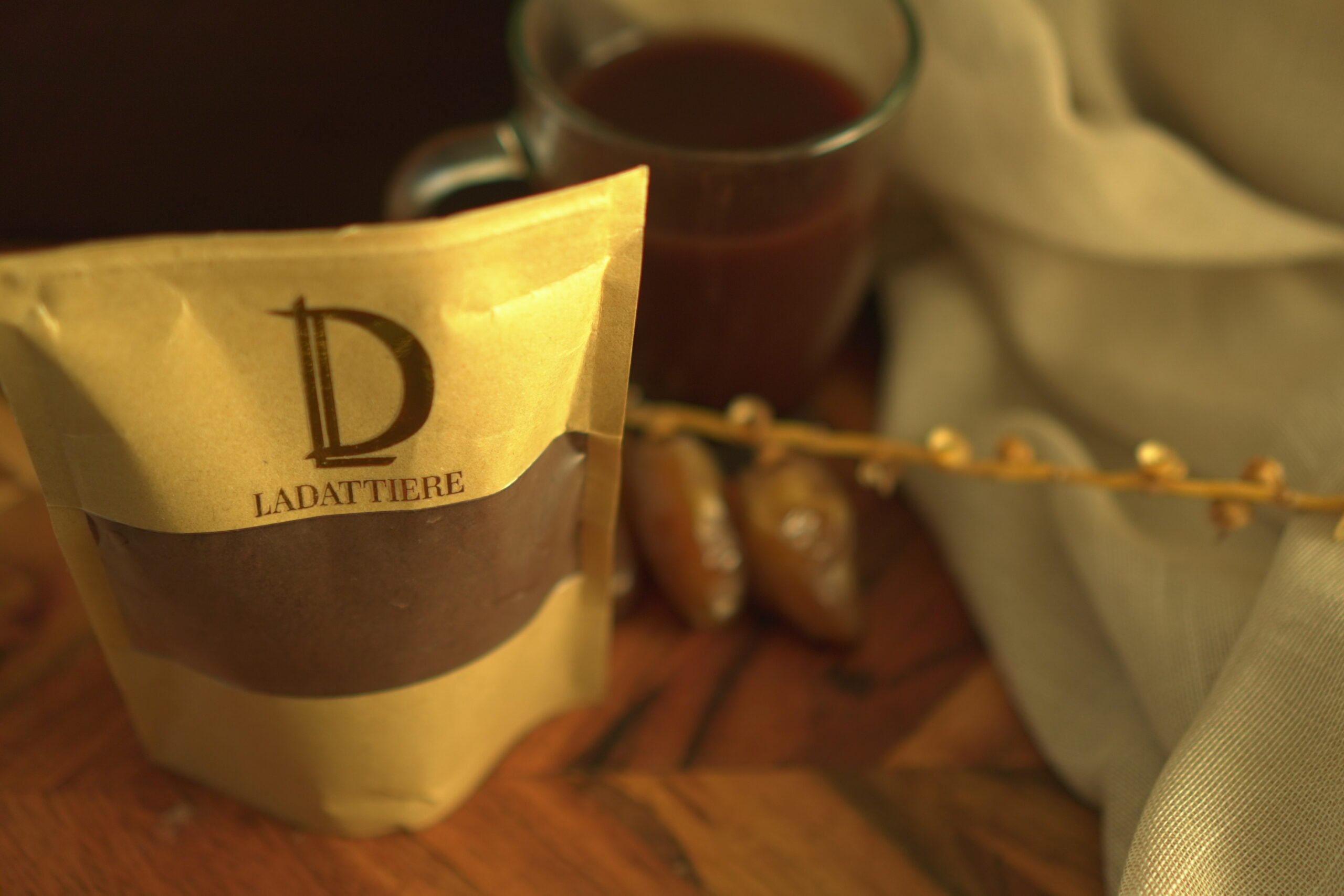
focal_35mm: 52
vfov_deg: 25.8
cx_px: 672
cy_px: 448
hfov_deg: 37.8
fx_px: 1960
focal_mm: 35
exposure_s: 1/40
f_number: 2
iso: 320
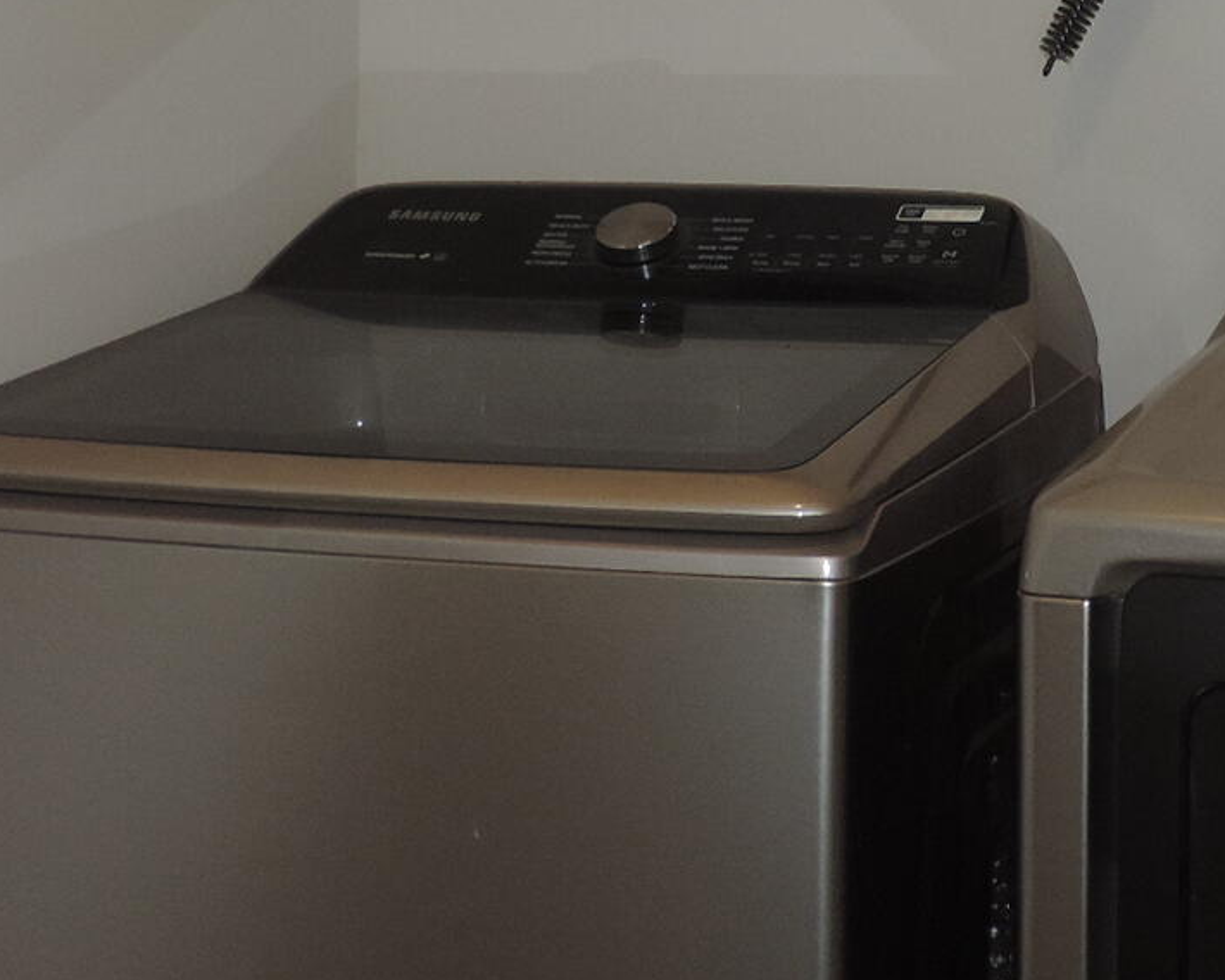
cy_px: 53
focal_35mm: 75
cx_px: 845
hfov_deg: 25.2
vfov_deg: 19.9
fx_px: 2719
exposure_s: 1/30
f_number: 3
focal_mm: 4.3
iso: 200
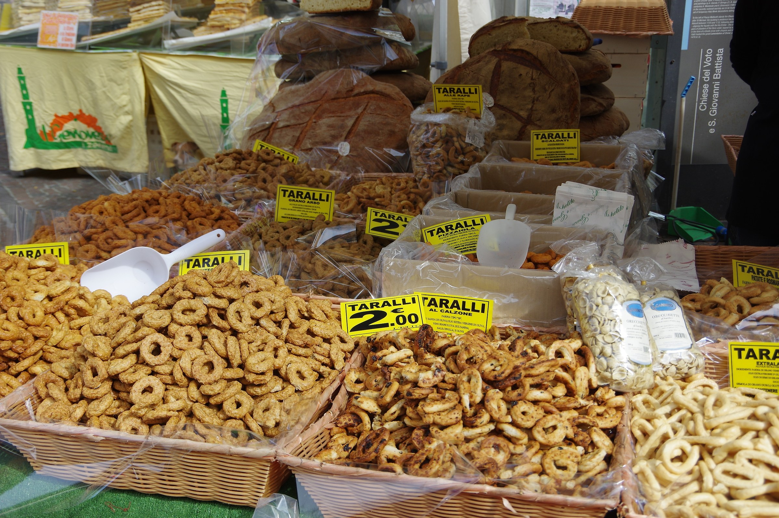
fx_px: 994
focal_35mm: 46
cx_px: 390
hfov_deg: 42.8
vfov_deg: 29.2
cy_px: 259
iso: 200
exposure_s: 1/125
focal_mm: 31
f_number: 5.6
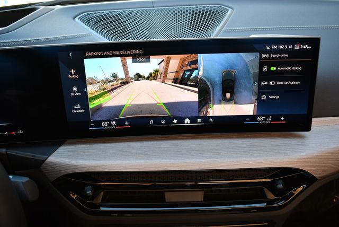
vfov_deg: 36.9
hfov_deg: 53.1
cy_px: 114
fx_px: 339
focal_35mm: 36
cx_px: 170
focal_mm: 18
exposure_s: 1/250
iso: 500
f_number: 3.5
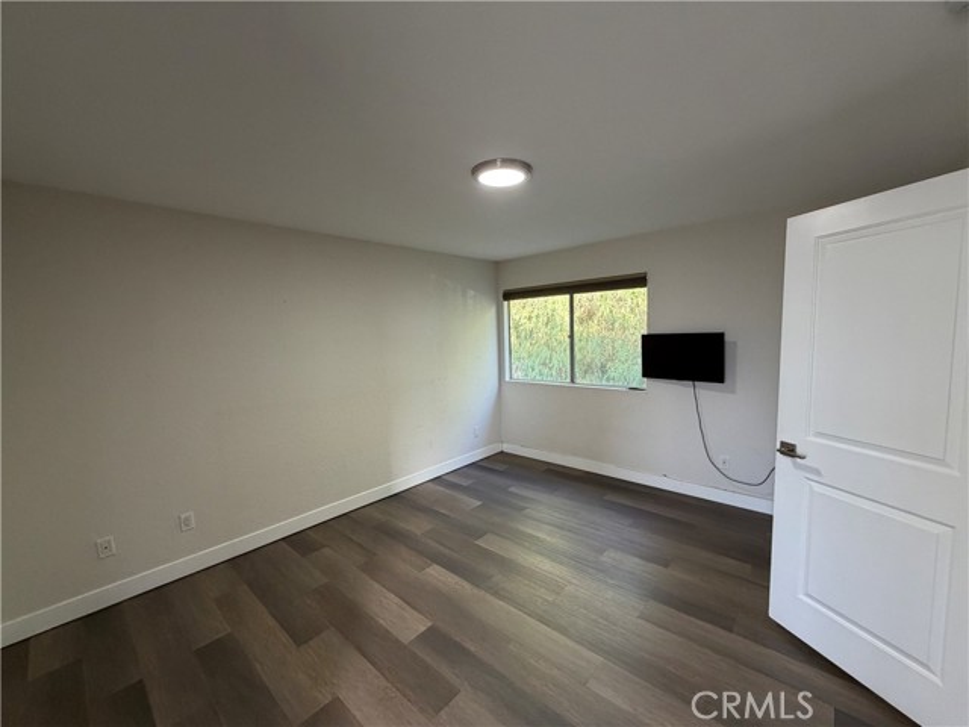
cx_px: 484
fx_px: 392
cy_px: 364
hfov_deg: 102.1
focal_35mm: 14
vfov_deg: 85.7
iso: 320
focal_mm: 2.22
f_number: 2.2
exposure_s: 1/121
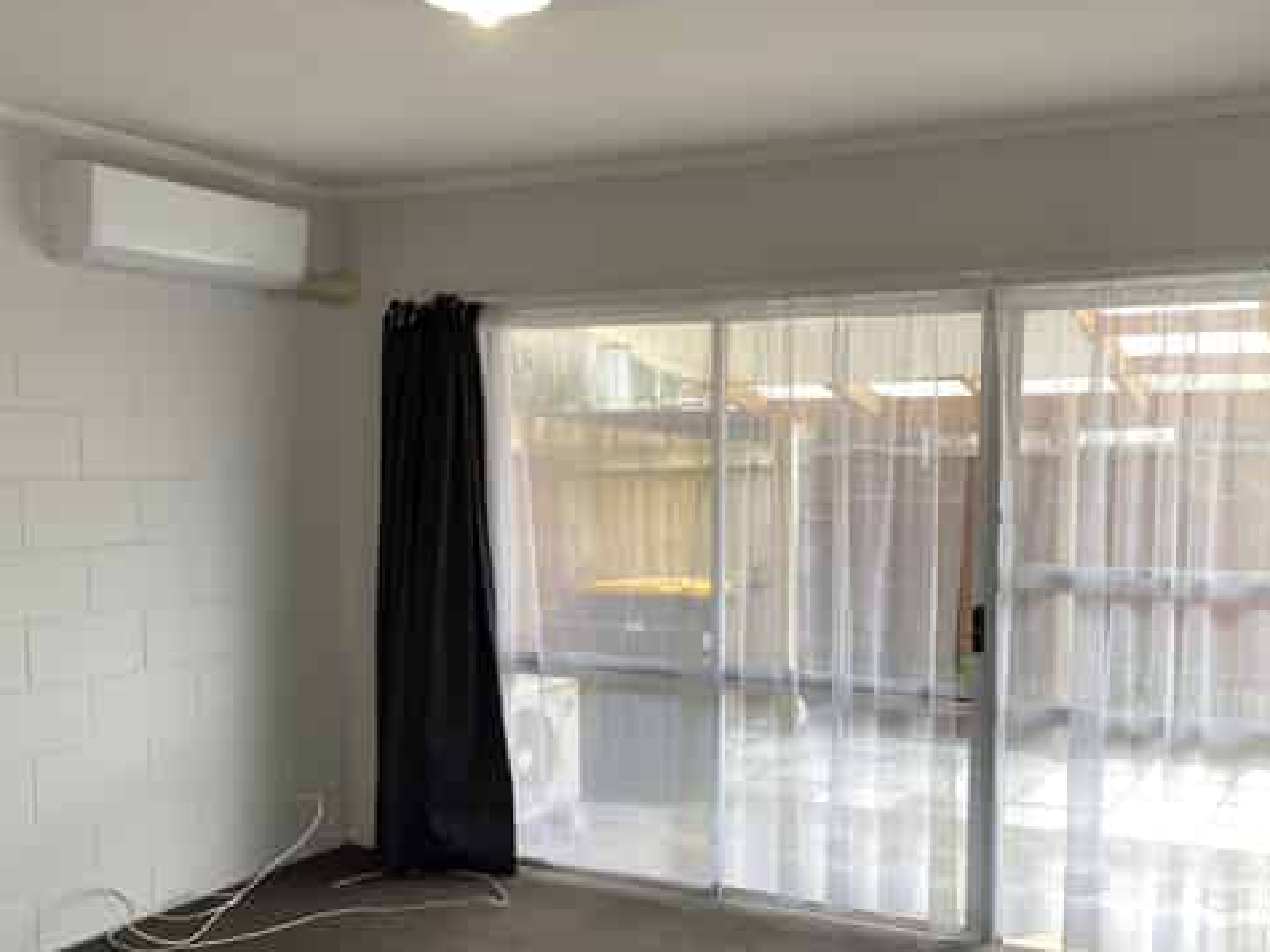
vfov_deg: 39.4
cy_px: 584
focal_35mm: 36
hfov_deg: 51.1
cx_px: 749
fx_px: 1320
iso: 40
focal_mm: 4.25
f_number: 1.8
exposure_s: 1/100
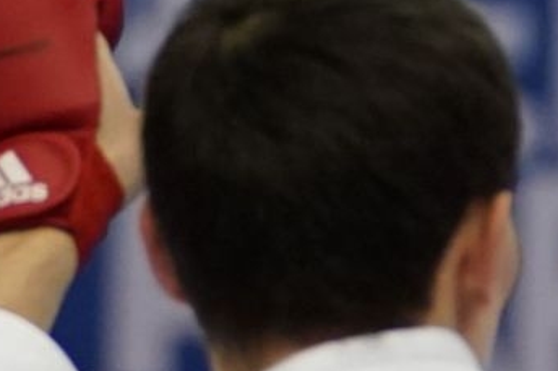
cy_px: 727
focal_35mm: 957
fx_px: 14826
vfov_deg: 1.4
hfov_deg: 2.2
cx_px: 840
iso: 2500
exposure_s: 1/1000
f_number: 2.8
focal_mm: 122
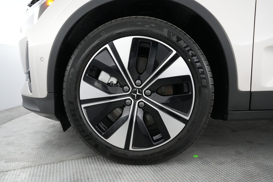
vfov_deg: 51.2
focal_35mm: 25
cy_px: 91
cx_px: 136
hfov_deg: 71.5
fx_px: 189
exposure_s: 1/160
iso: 5000
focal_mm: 25
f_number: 2.8
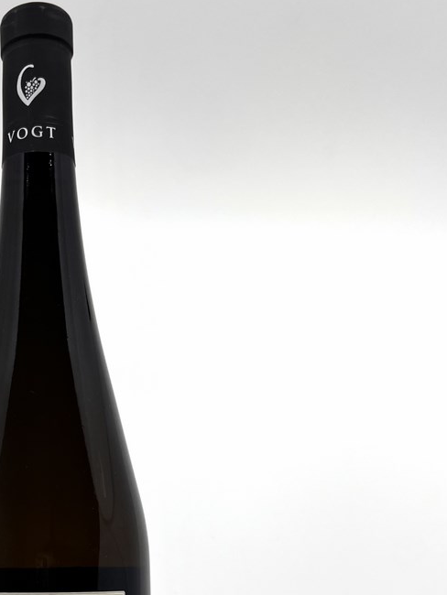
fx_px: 826
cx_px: 43
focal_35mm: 48
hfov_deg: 29.0
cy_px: 463
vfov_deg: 38.4
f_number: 1.6
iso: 50
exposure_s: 1/878
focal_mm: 5.1
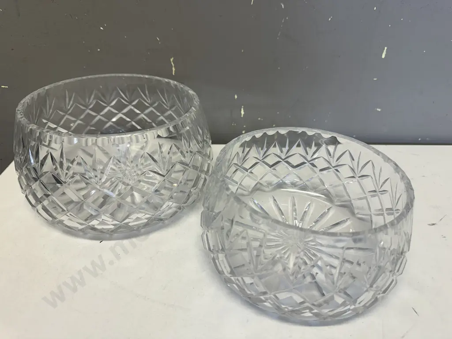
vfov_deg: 56.8
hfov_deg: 71.6
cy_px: 170
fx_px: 313
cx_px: 226
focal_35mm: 24
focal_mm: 6.86
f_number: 1.78
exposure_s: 1/100
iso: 80
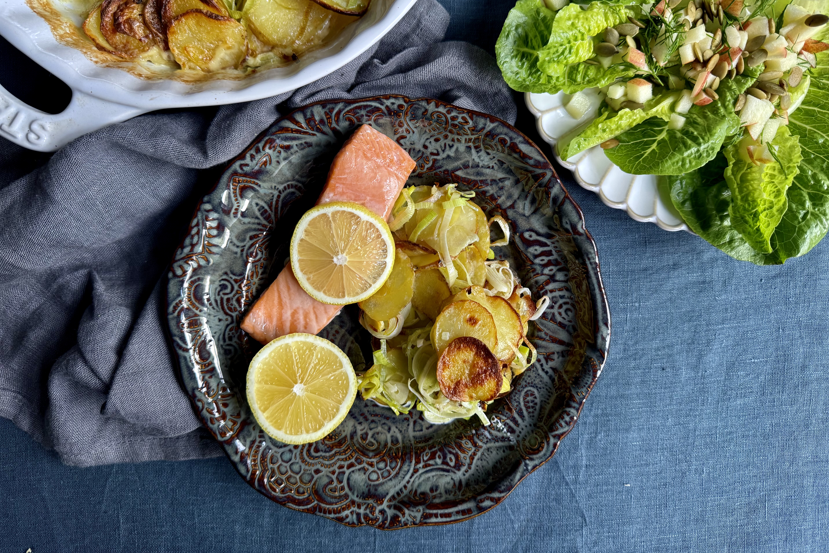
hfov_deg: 71.5
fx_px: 576
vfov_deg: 51.2
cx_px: 415
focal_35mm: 25
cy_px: 243
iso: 200
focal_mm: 6.76
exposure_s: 1/116
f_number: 1.78
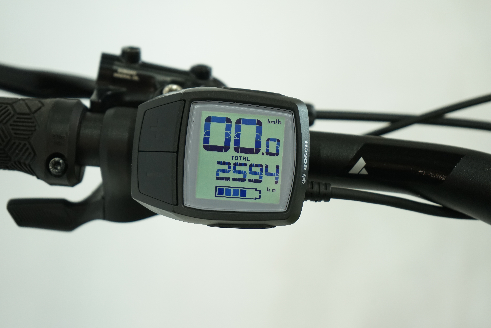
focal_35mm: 70
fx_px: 955
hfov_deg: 28.8
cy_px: 164
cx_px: 246
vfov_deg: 19.5
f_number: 5.6
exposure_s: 1/200
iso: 1600
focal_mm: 70
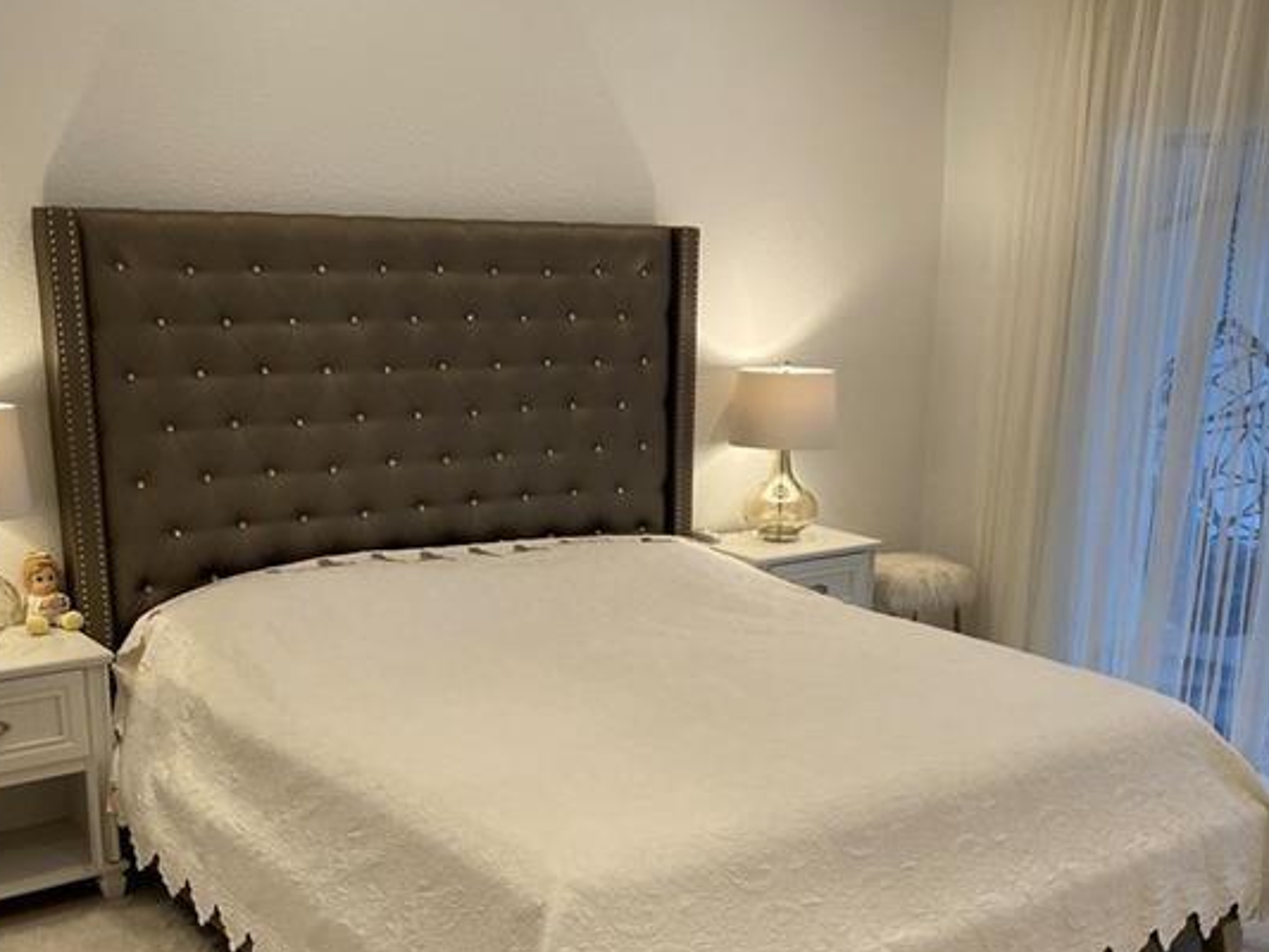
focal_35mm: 39
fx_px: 1430
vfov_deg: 36.2
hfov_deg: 47.8
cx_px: 652
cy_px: 688
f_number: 1.8
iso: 100
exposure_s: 1/120
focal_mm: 4.25
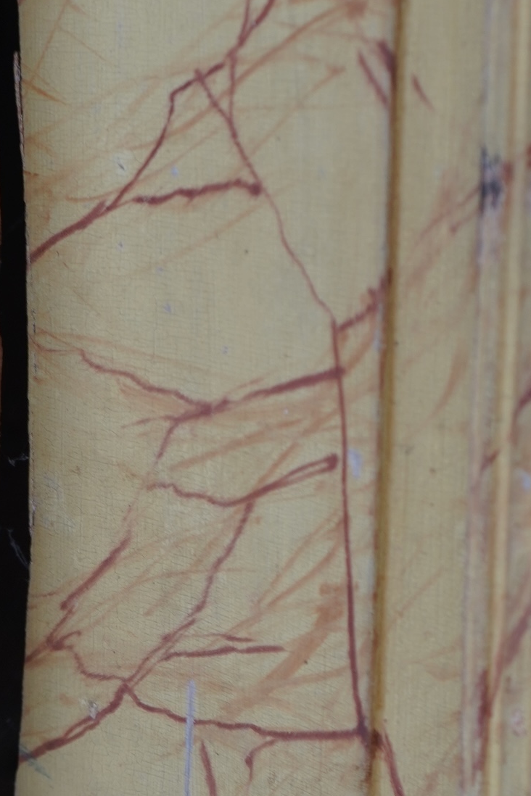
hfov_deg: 12.2
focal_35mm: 112
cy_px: 330
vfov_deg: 18.2
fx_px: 2478
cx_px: 234
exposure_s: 1/80
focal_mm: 41
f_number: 4.5
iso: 400
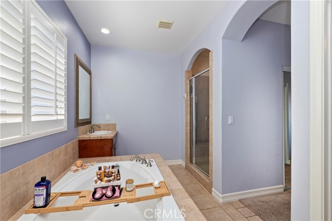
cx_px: 166
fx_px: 129
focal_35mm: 14
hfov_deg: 104.3
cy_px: 110
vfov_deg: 81.1
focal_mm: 14
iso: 500
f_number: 10
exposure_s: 1/15
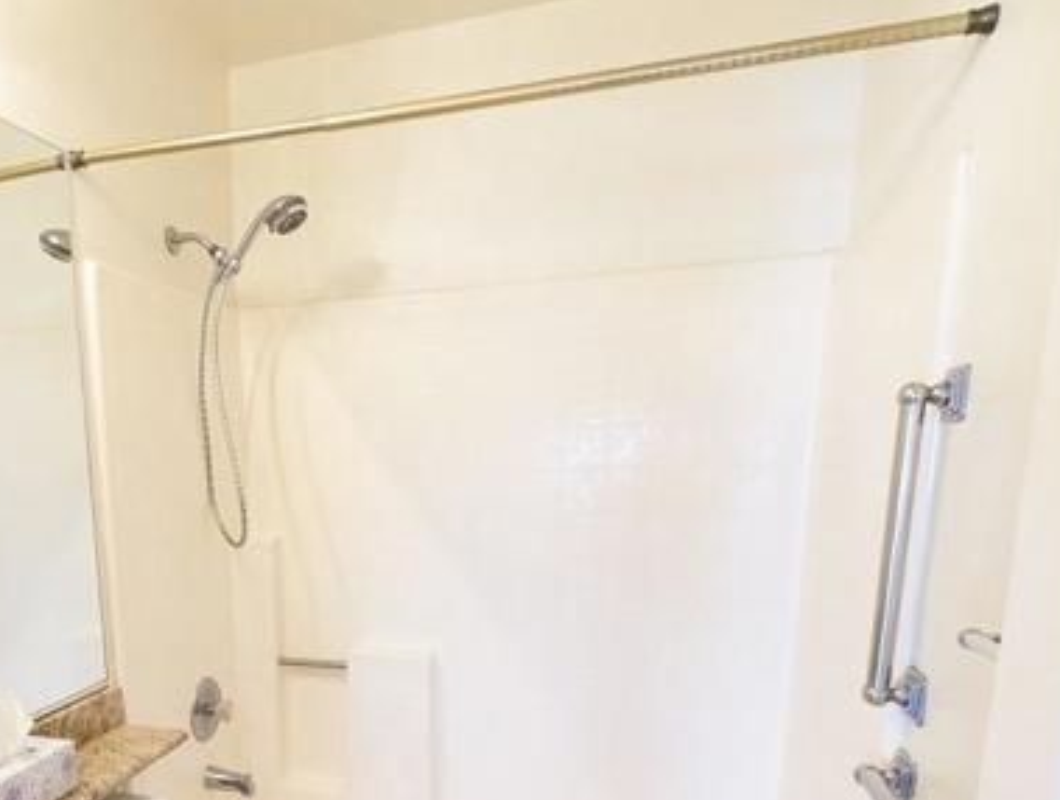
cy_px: 624
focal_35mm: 27
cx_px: 285
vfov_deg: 49.0
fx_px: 829
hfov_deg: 62.1
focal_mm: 2.35
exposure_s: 1/120
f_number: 2.2
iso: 567
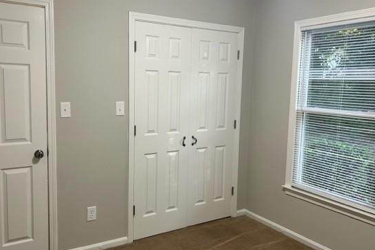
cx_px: 176
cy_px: 118
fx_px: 333
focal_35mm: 32
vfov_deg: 41.1
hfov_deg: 58.7
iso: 160
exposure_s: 1/60
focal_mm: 5.7
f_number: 1.5
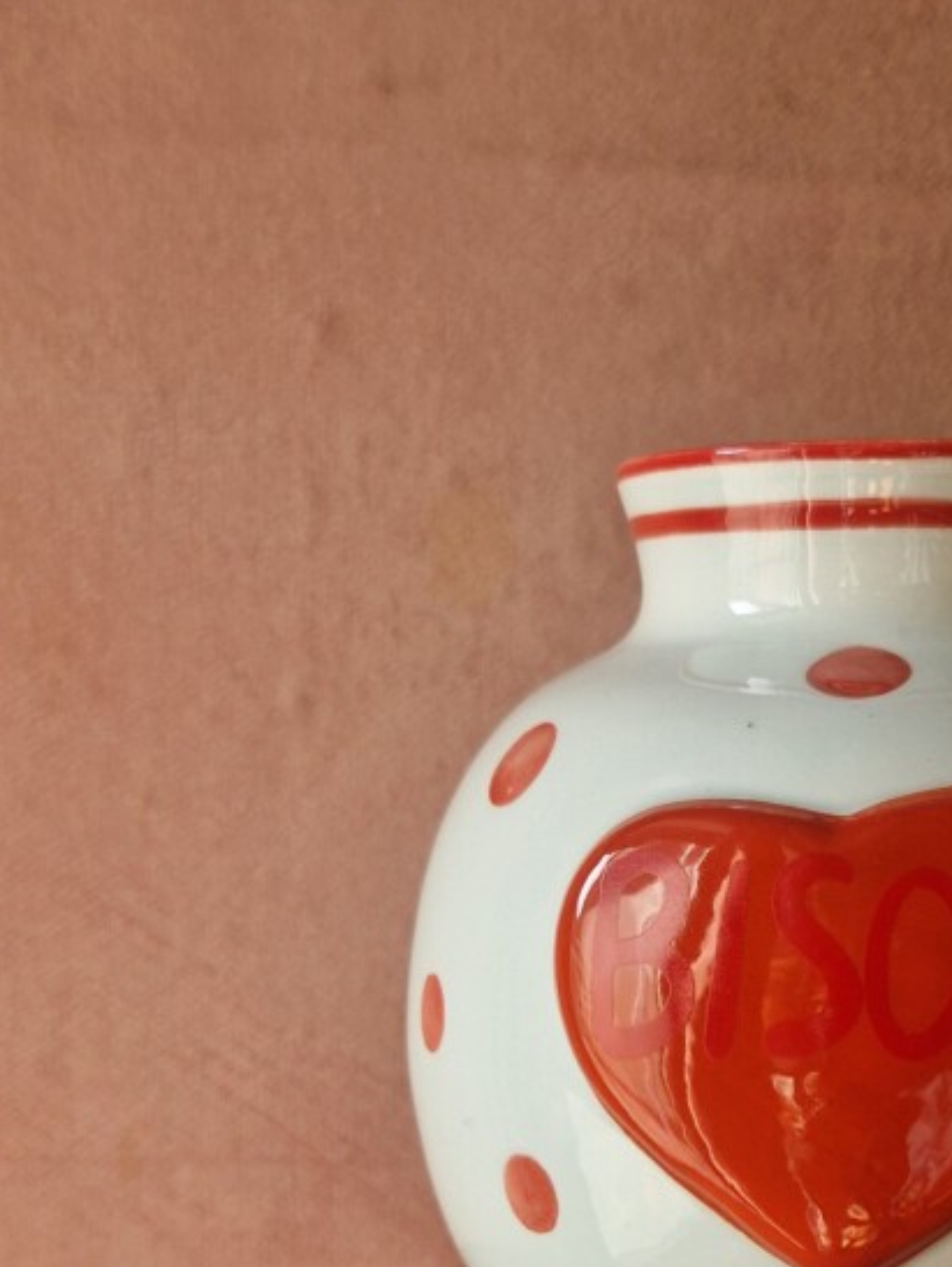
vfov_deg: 33.2
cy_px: 1037
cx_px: 760
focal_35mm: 56
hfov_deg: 25.7
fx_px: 2051
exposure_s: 1/180
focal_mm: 5.4
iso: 50
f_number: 1.8
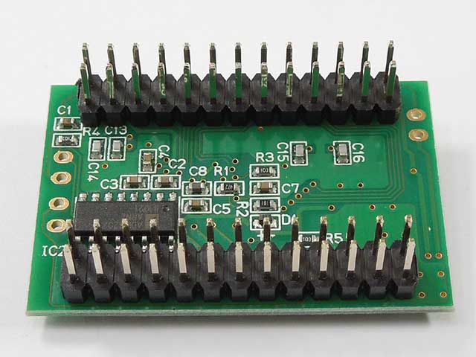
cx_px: 238
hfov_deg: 58.4
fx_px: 426
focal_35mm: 31
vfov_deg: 45.4
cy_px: 178
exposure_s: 1/30
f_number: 3.6
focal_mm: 5.6
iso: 125
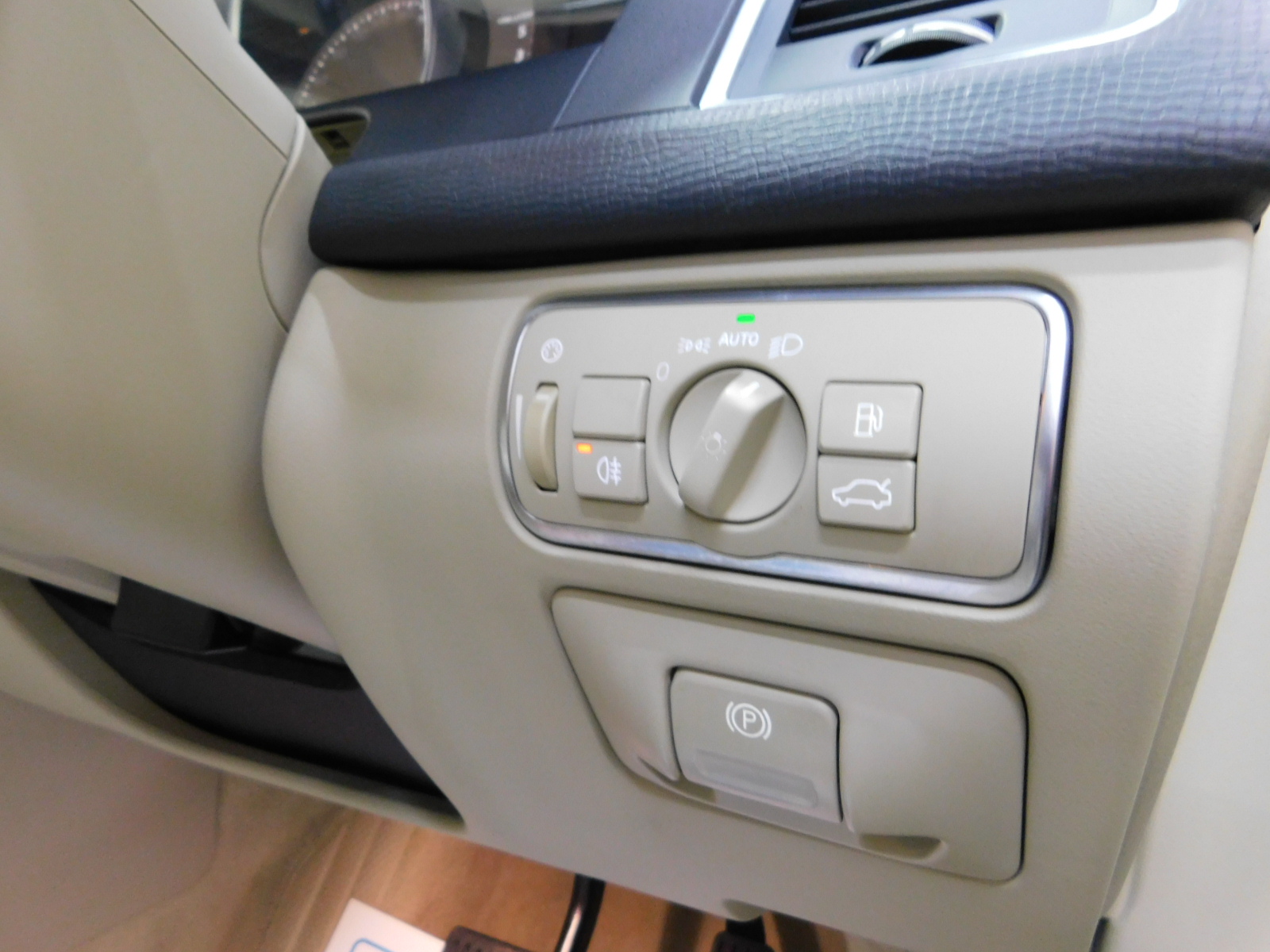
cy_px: 476
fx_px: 844
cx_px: 635
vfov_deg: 58.9
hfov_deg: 73.9
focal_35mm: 23
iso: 400
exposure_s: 1/8
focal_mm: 4
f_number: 3
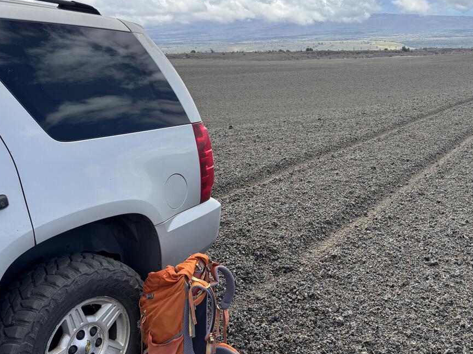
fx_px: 506
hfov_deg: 49.8
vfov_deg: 38.6
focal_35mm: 37
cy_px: 188
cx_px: 286
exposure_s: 1/1923
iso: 80
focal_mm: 6.76
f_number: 1.78
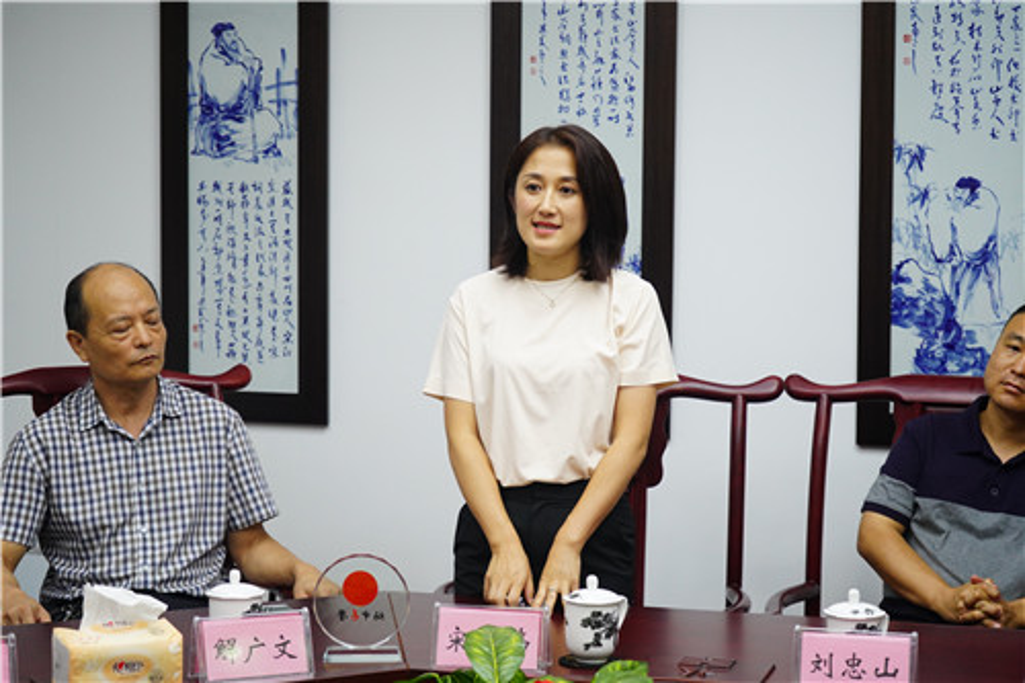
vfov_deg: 19.4
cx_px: 512
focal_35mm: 70
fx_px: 1992
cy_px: 342
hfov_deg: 28.9
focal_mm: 70
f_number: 5.6
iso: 2500
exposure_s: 1/50
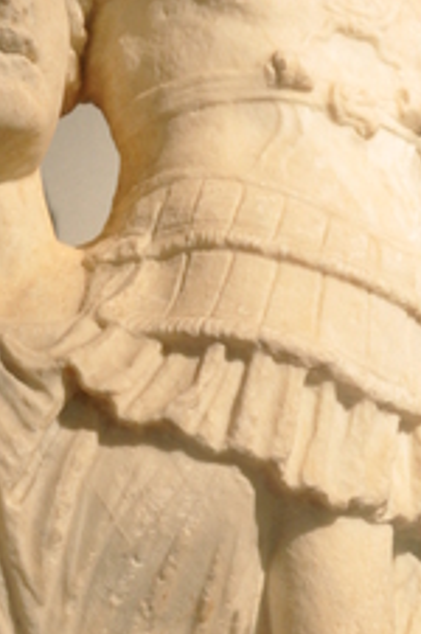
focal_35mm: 118
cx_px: 13
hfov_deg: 11.4
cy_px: 485
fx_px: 2084
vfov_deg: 17.2
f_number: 4
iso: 400
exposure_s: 1/13
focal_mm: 27
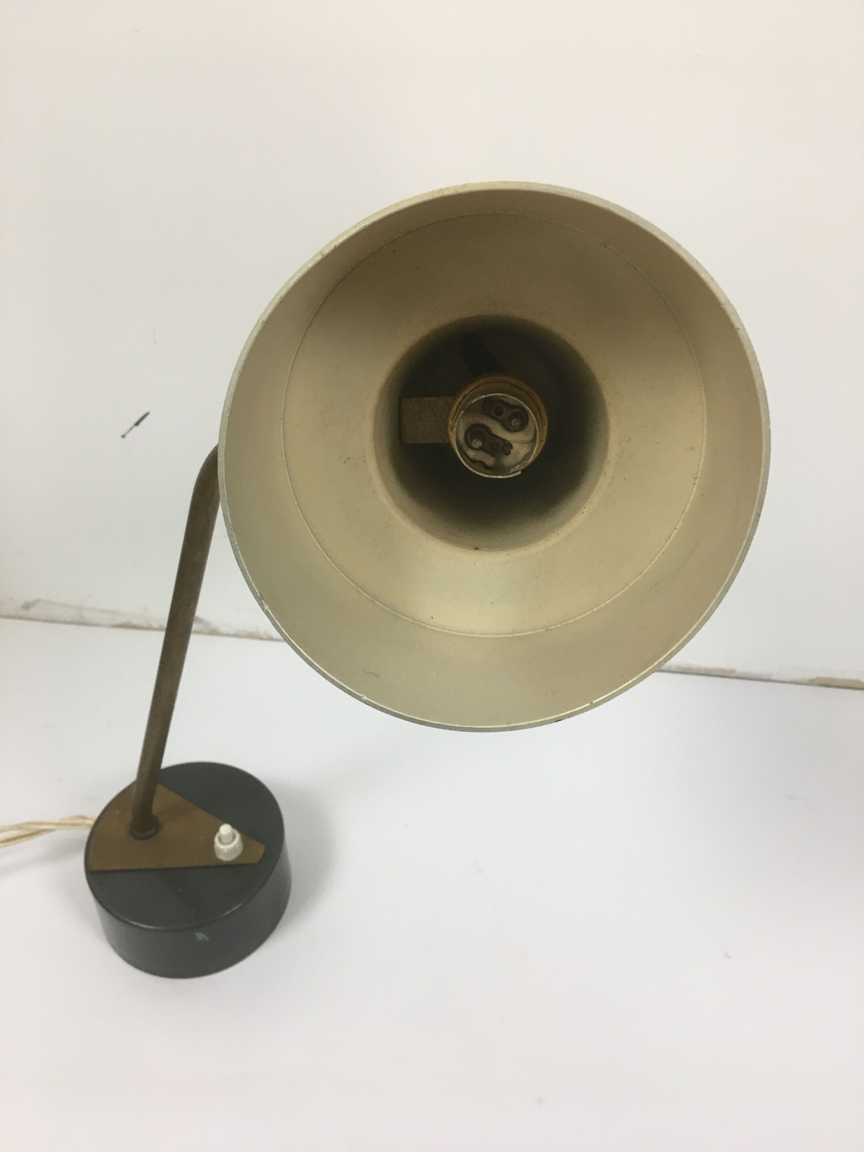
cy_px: 576
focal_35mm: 29
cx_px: 432
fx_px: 965
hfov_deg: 48.2
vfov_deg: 61.7
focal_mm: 4.15
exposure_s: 1/33
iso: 50
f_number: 2.2
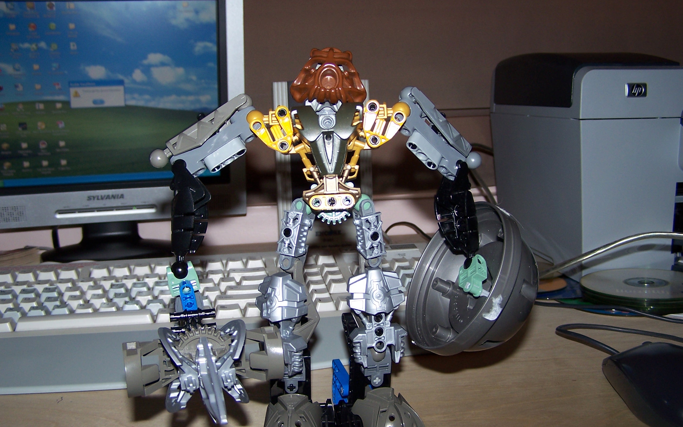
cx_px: 343
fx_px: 763
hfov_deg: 48.2
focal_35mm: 41
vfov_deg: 31.2
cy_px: 205
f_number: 2.8
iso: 80
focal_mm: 6.3
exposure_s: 1/60
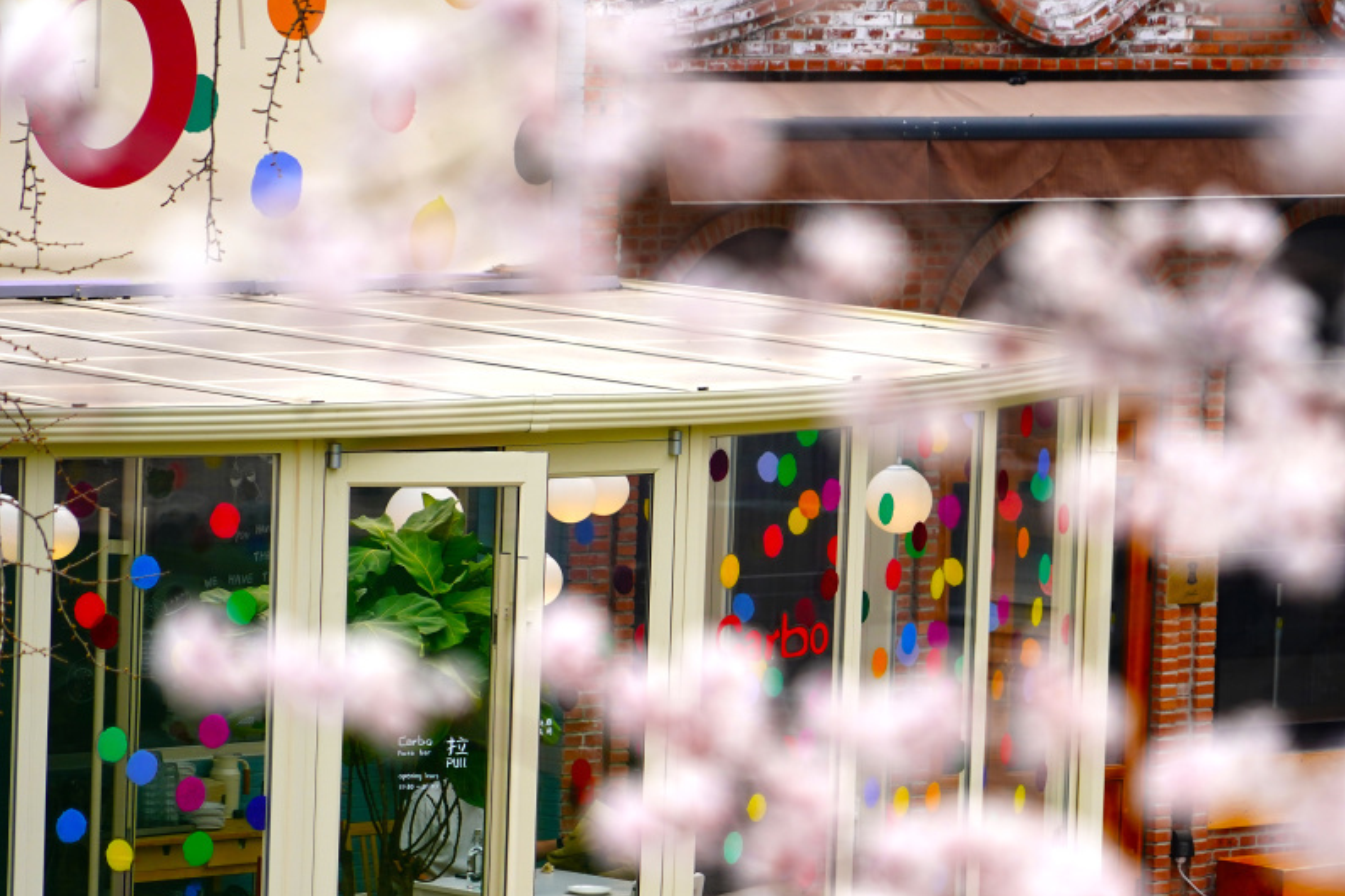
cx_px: 839
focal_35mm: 264
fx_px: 9863
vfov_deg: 5.2
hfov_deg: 7.8
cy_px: 412
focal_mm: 205
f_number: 6.3
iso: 320
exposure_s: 1/800
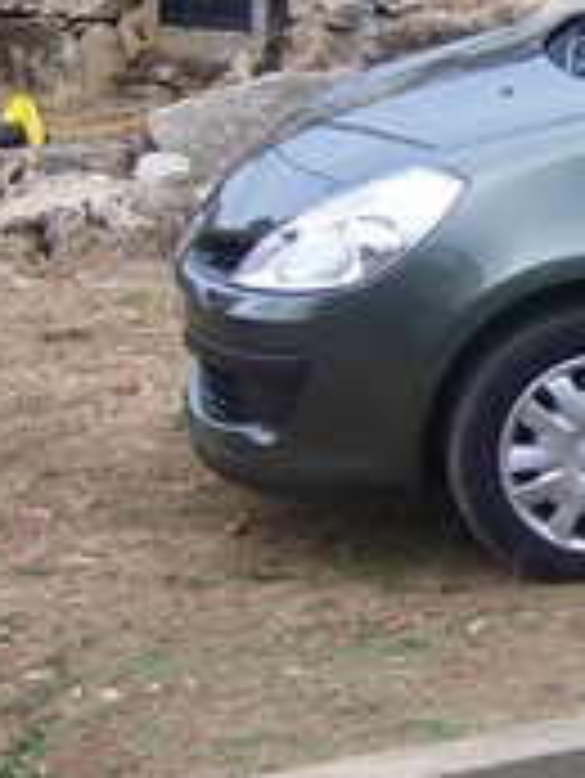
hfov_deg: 8.9
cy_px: 196
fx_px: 3578
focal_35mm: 159
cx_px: 1098
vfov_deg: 12.4
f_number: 3.2
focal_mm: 9.36
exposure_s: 1/80
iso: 64
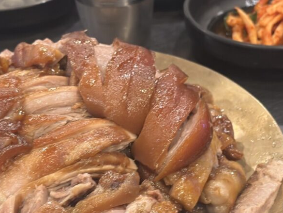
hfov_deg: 23.3
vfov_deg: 17.5
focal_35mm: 84
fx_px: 687
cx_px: 133
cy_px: 139
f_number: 1.78
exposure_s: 1/40
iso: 320
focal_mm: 6.86
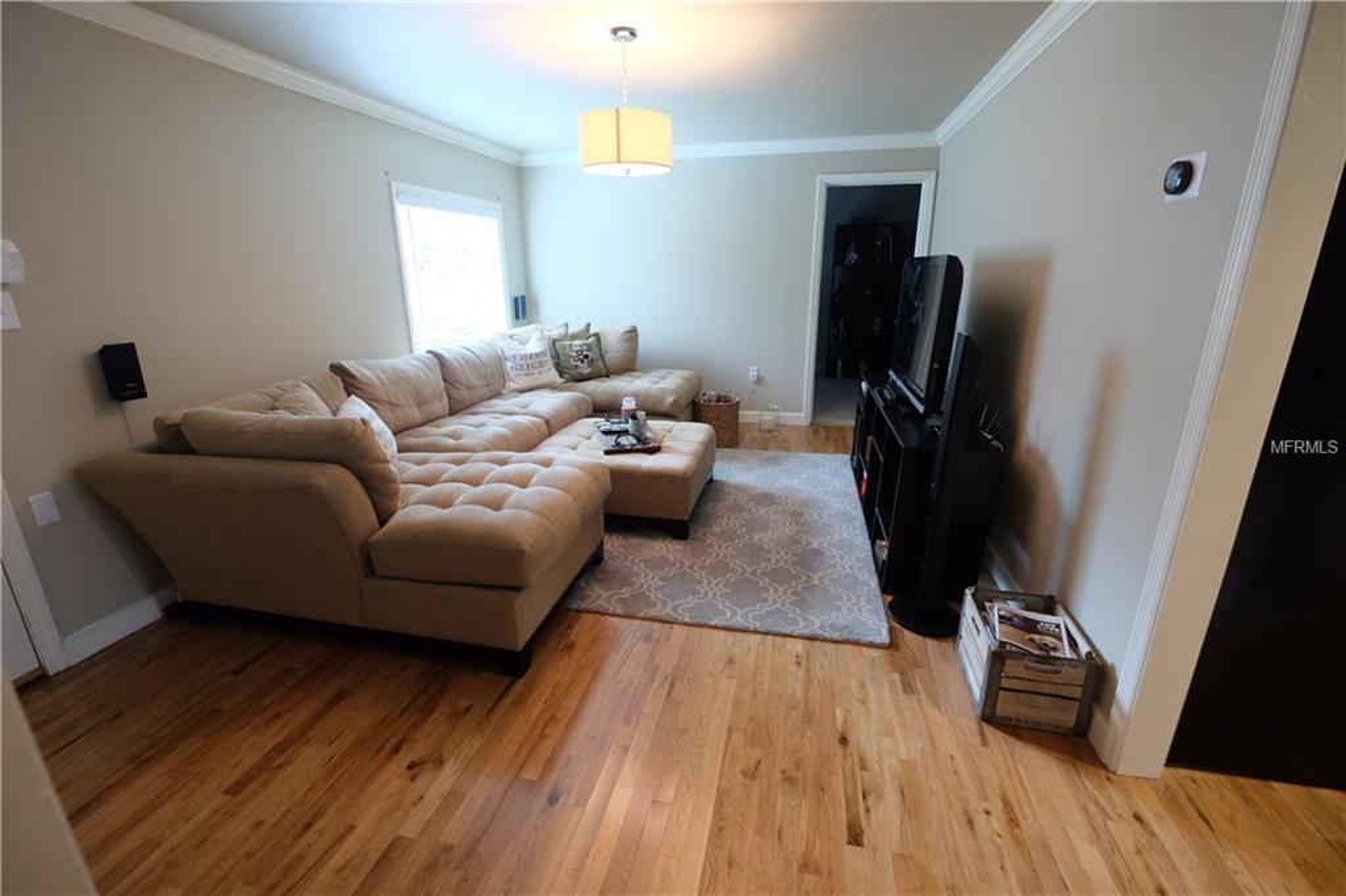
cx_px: 673
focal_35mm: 15
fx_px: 561
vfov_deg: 77.3
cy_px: 448
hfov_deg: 100.4
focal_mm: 10
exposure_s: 1/15
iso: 800
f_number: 4
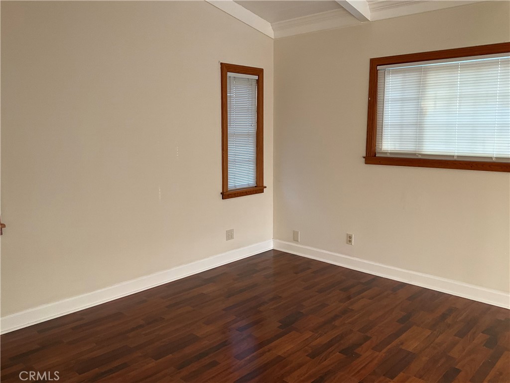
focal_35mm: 29
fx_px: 427
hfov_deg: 61.7
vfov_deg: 48.2
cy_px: 192
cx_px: 255
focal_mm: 3
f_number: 1.8
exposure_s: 1/60
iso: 64
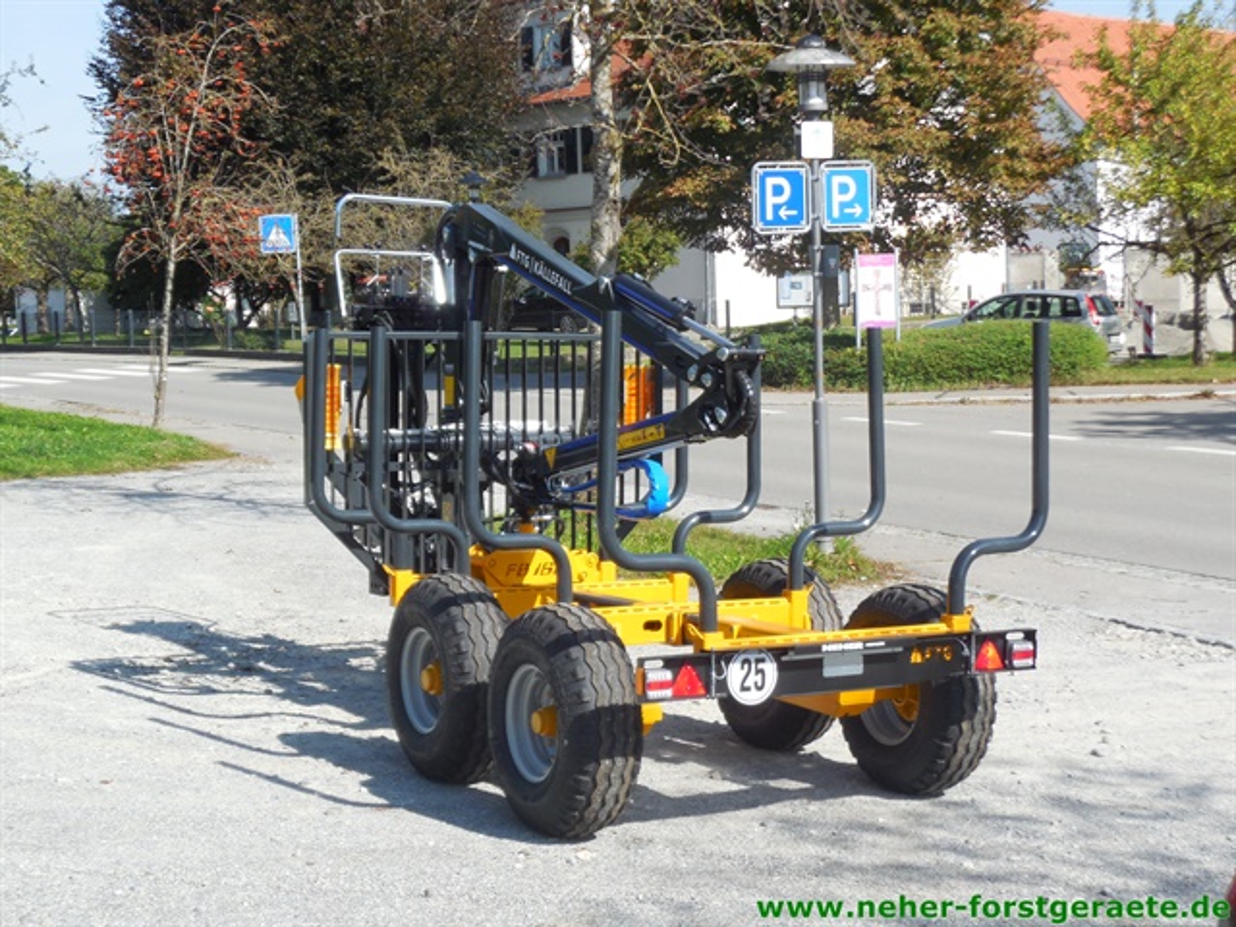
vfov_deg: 22.3
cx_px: 618
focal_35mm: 66
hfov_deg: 29.4
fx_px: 2357
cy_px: 464
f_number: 4.2
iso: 125
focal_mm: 10.9
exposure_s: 1/640
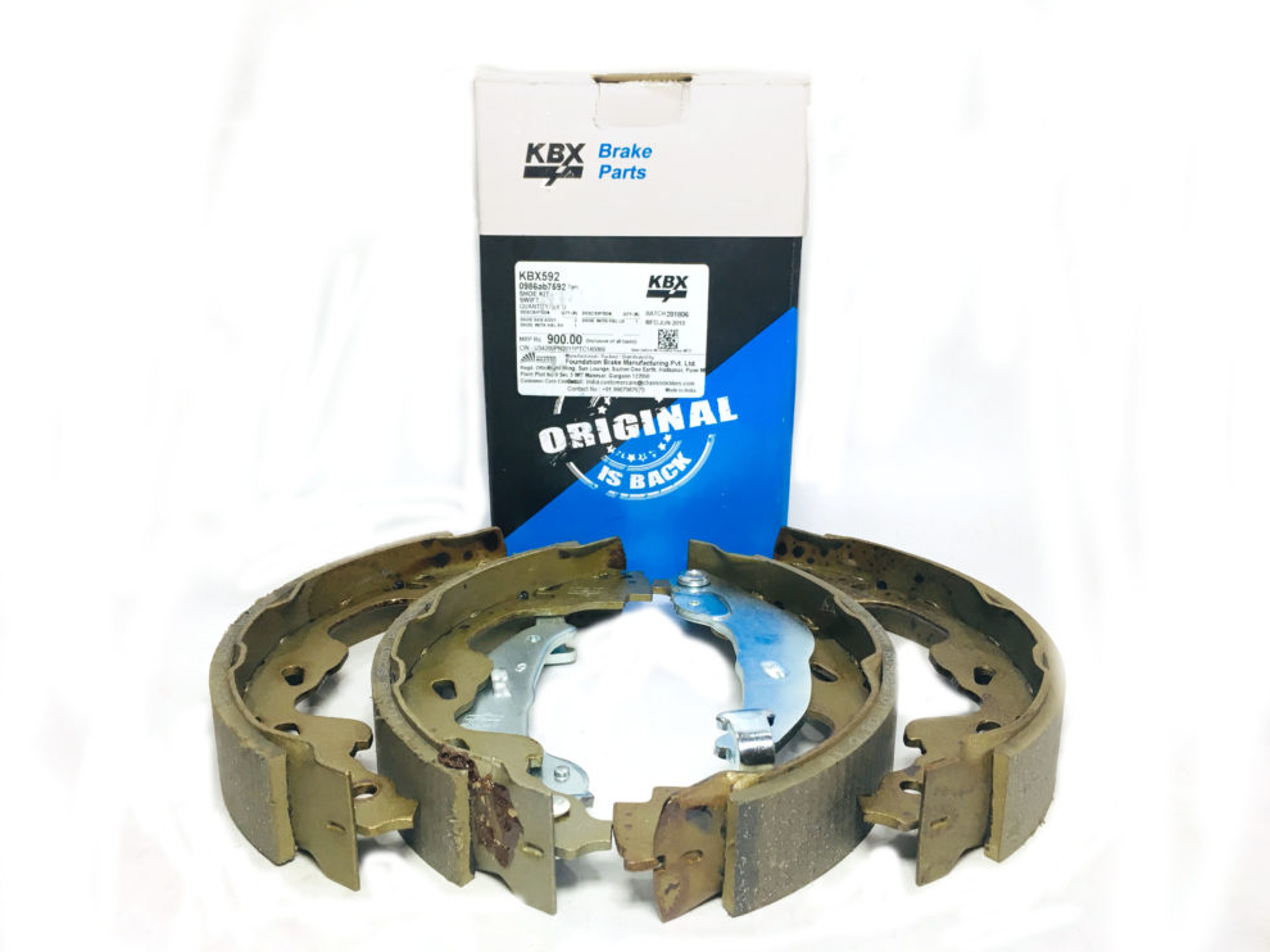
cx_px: 639
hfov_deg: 60.0
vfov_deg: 46.8
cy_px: 470
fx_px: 1100
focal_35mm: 30
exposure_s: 1/33
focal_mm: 4.15
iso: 32
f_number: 2.2
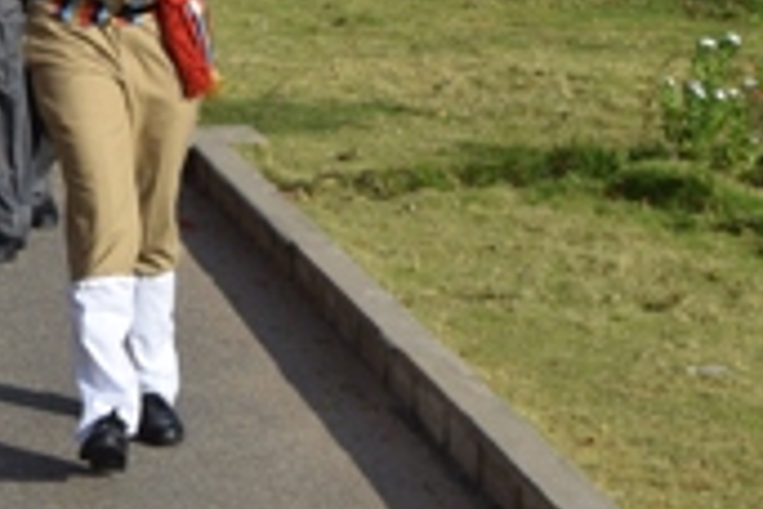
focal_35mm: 137
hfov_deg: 14.3
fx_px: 2903
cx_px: -232
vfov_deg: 9.8
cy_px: -188
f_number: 9
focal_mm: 20
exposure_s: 1/320
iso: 200
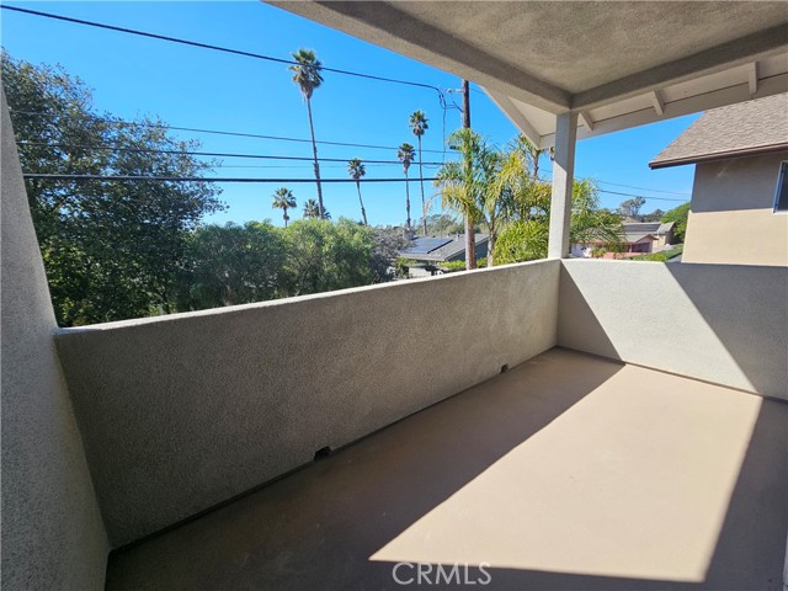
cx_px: 394
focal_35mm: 13
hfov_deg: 106.2
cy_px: 296
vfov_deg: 89.9
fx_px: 296
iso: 50
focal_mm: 2.2
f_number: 2.2
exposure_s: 1/1265
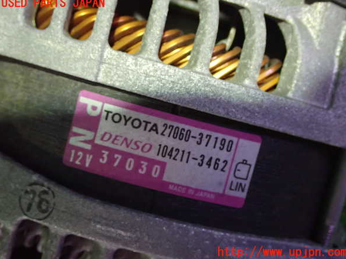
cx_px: 174
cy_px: 128
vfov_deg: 24.8
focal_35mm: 59
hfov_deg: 32.7
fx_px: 589
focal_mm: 10.35
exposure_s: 1/15
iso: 1250
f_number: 3.5
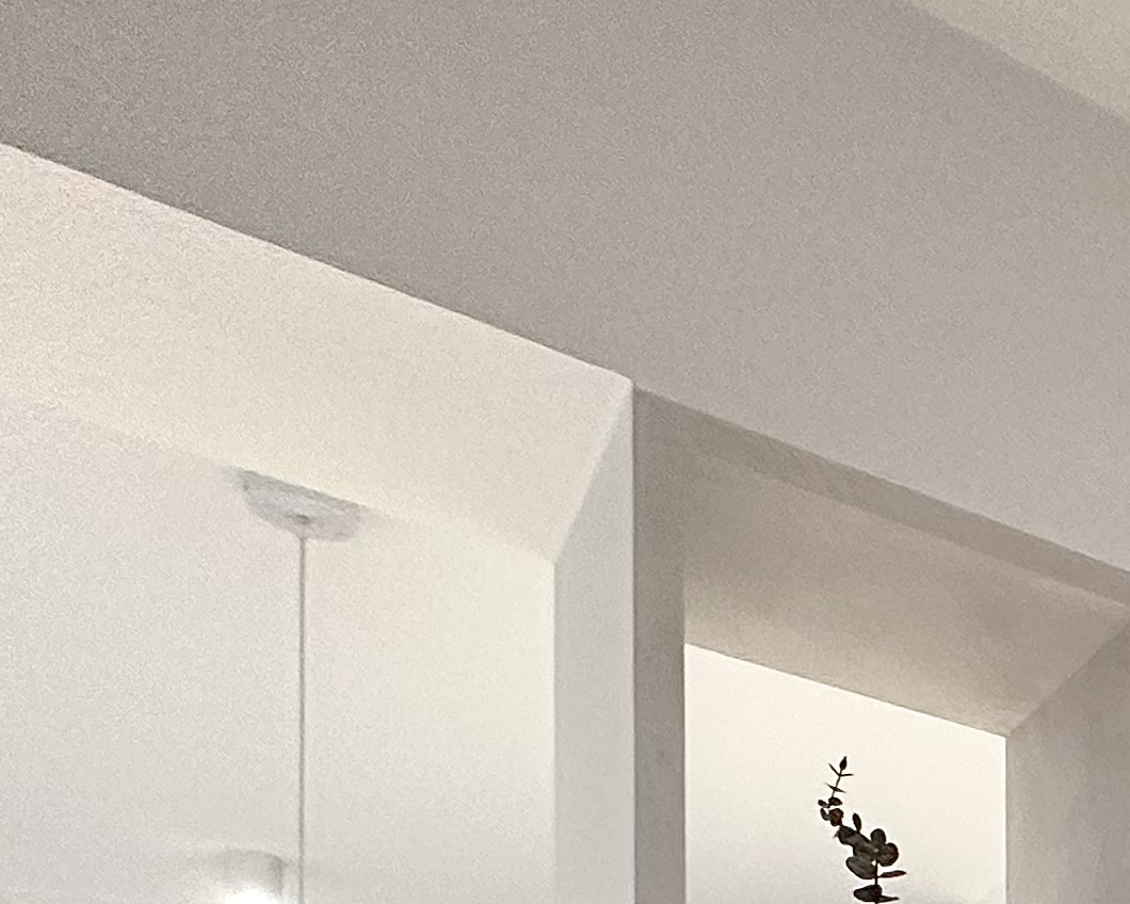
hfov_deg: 25.8
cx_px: 1732
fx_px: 1739
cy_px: 1481
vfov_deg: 22.1
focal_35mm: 52
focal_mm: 2.22
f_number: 2.2
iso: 160
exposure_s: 1/50
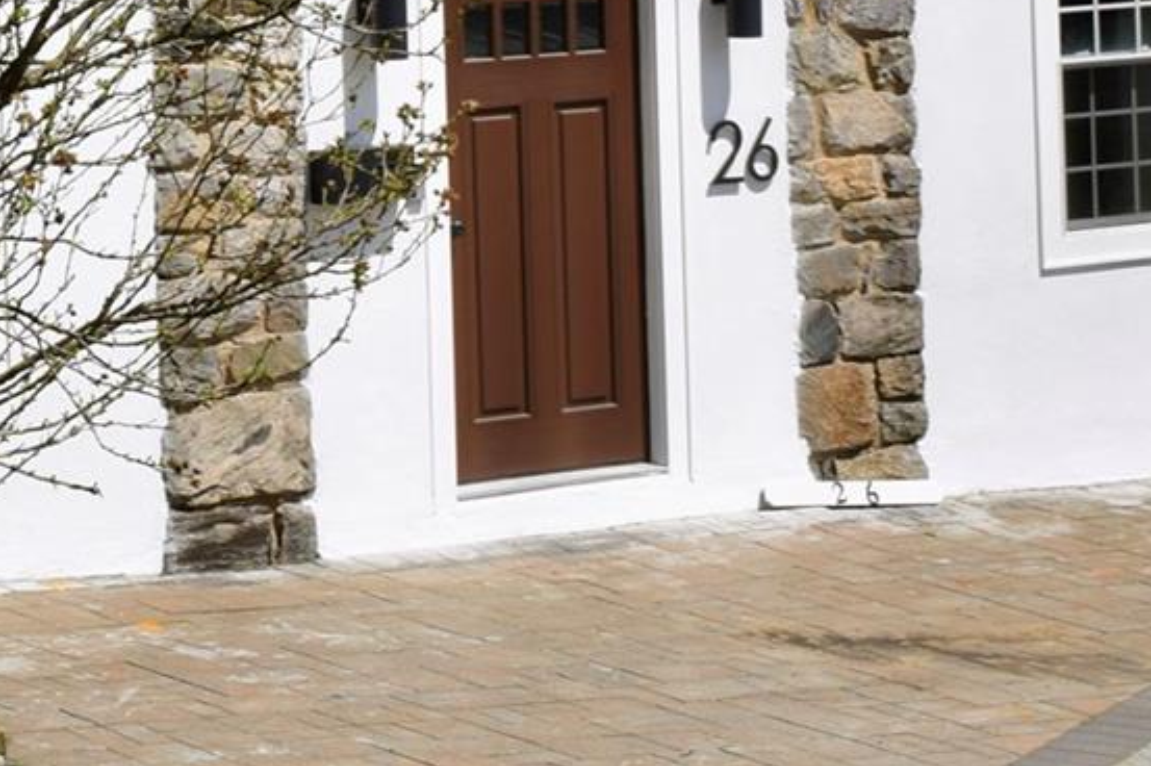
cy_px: -543
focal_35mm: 128
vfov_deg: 10.2
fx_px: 4085
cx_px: -343
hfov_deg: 15.3
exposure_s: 1/200
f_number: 11
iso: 100
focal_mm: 23
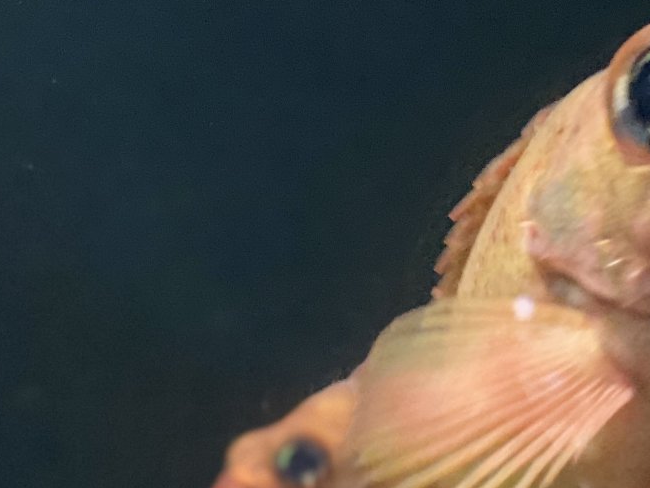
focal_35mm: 128
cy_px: 593
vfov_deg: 11.4
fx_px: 2404
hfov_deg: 15.3
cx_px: 482
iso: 1000
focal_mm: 6
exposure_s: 1/15
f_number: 2
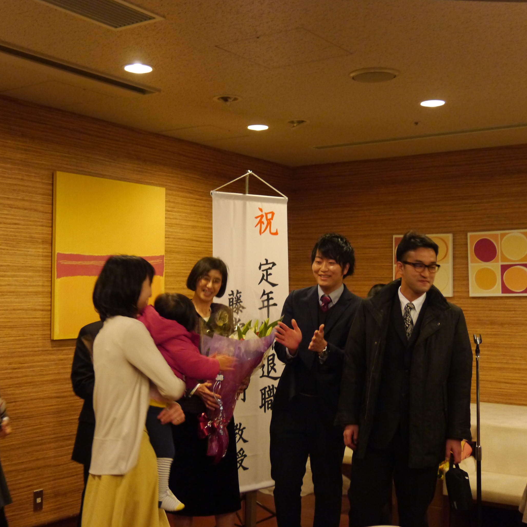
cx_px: 222
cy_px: 264
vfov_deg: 34.0
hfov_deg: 34.0
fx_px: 861
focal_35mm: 50
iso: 1600
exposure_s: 1/50
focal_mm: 21
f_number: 4
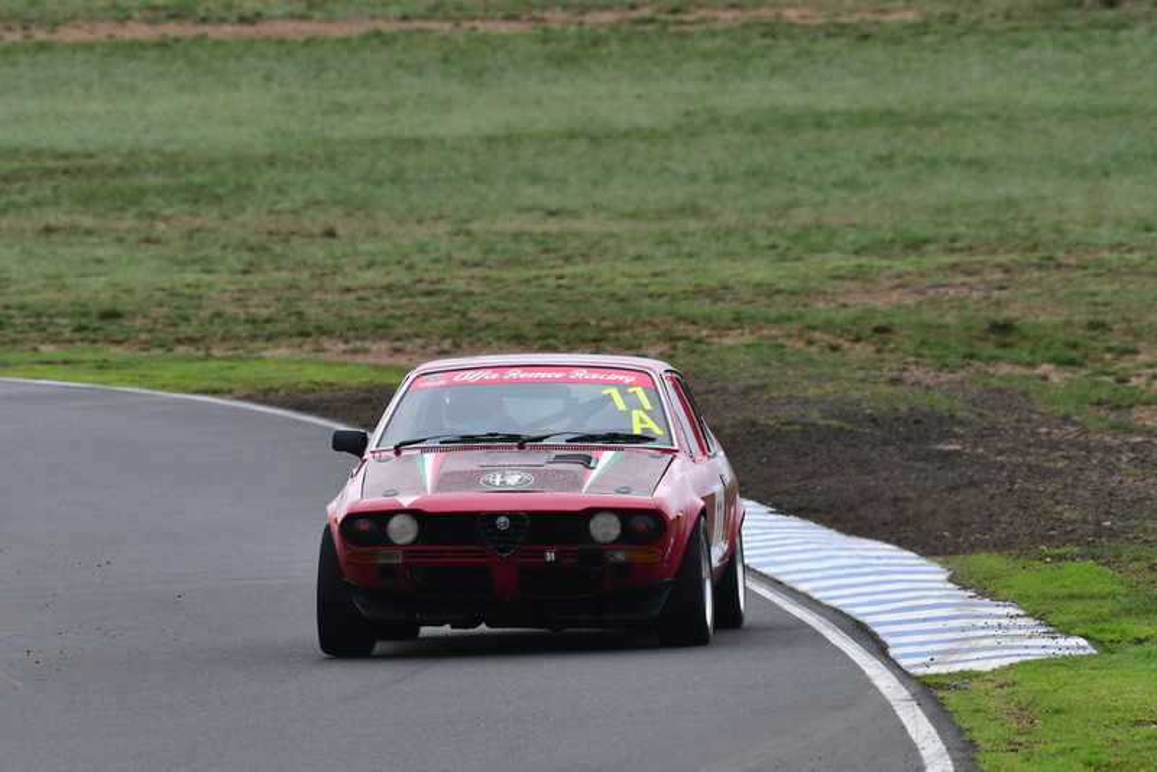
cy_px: 386
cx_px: 578
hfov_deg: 2.7
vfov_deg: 1.8
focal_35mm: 750
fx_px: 24112
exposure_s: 1/640
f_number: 10
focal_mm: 500
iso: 640
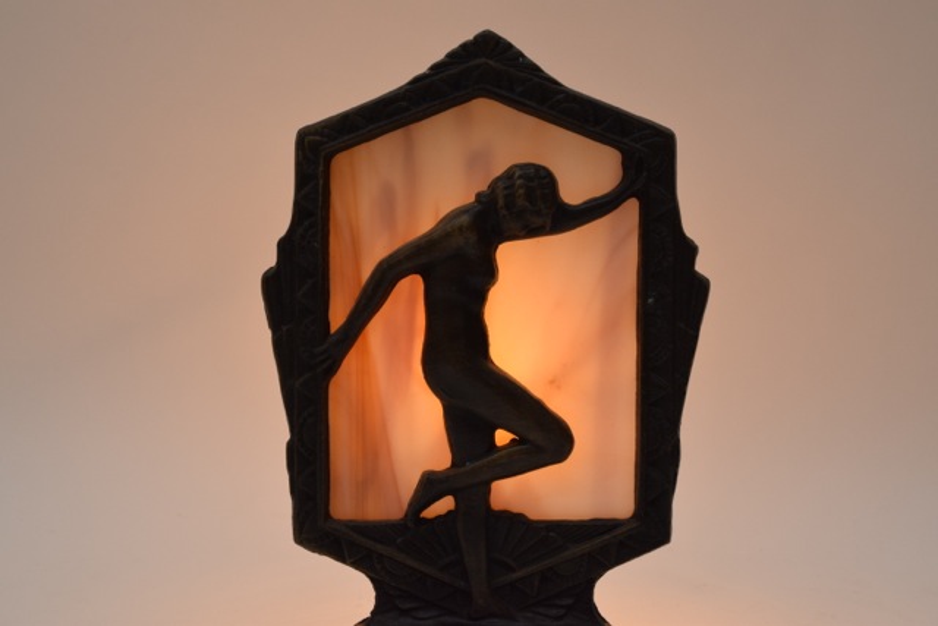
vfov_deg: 21.6
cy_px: 313
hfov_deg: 31.9
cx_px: 469
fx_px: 1642
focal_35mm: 63
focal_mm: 42
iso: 800
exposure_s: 1/125
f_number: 13
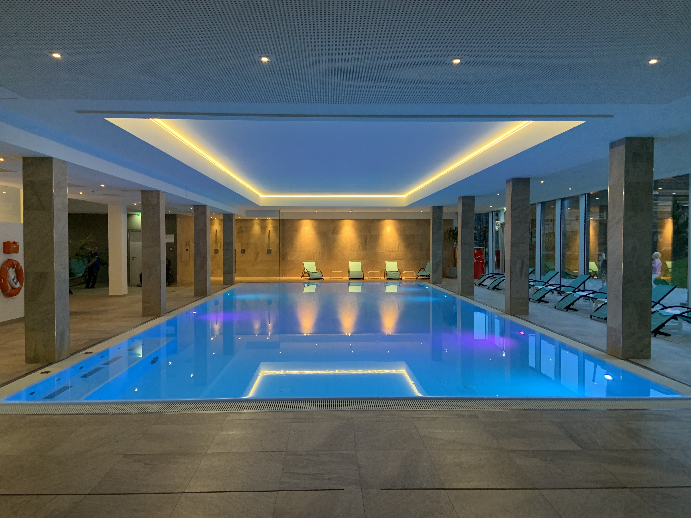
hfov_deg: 67.3
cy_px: 259
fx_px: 519
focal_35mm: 26
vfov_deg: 53.1
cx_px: 346
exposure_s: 1/56
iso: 250
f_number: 1.8
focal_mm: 4.25
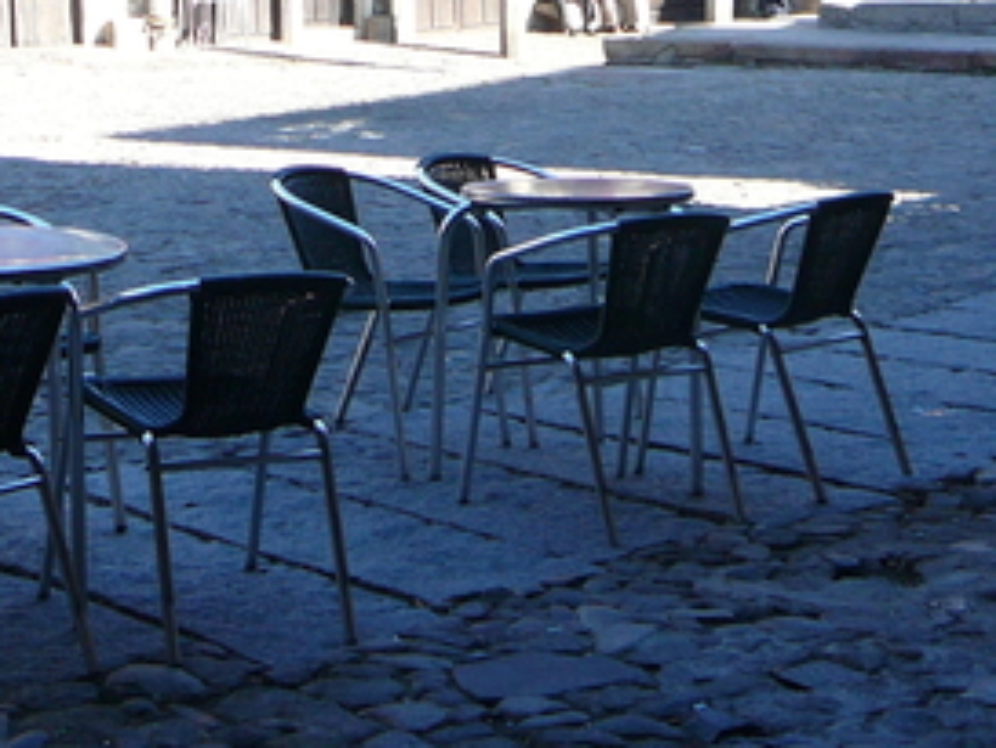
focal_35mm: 77
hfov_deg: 25.0
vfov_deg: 18.6
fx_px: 2216
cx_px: 230
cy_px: -4
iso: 80
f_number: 2.8
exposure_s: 1/250
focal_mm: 5.2
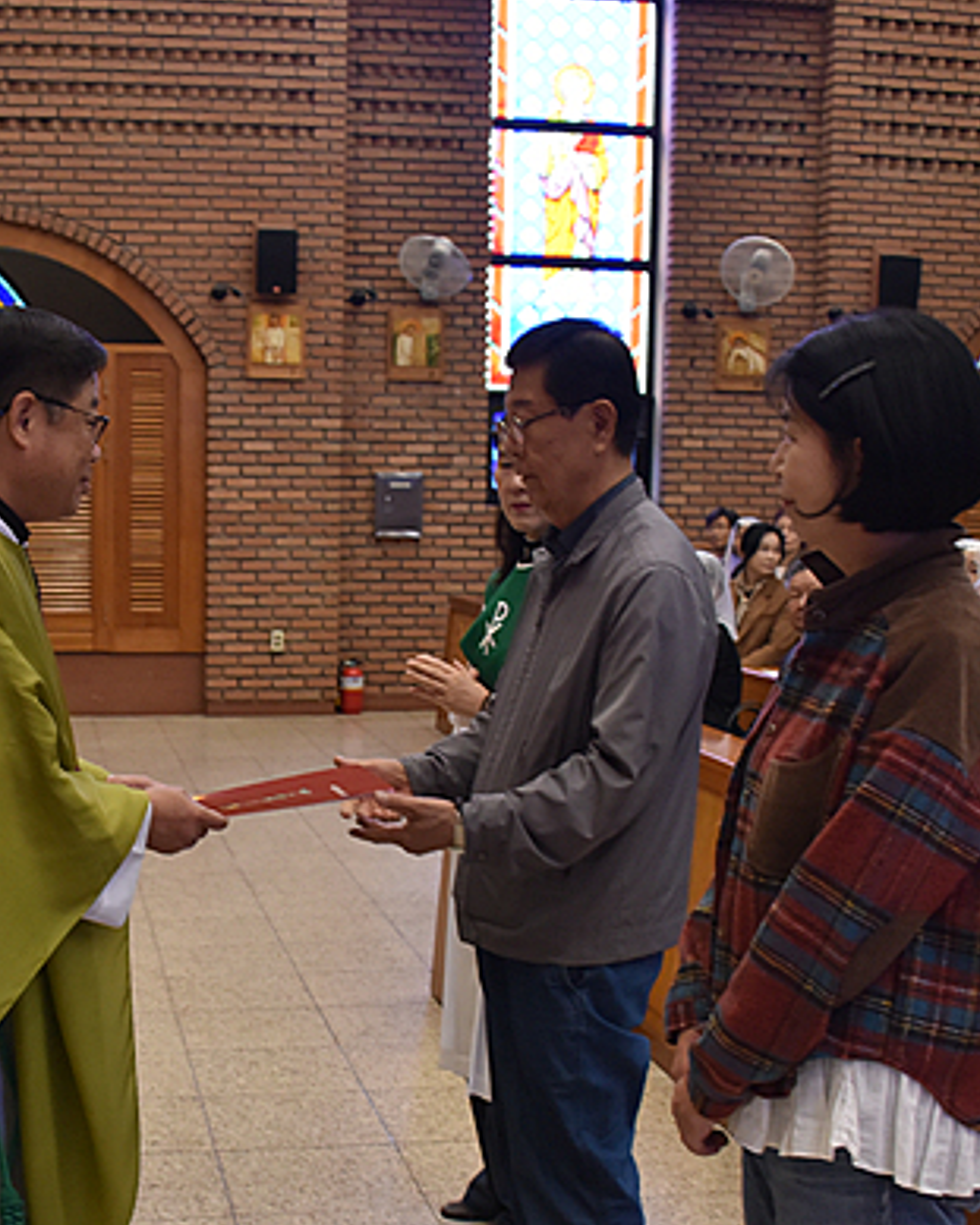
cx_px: 315
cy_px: 776
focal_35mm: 54
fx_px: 1959
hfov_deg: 27.9
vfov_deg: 34.5
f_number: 4.5
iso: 1800
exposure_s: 1/125
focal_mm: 28
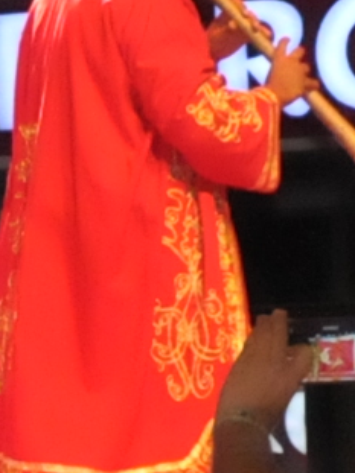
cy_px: 955
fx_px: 4488
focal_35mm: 328
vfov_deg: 5.9
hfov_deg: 4.4
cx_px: -552
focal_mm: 22
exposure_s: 1/250
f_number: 7.1
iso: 3200
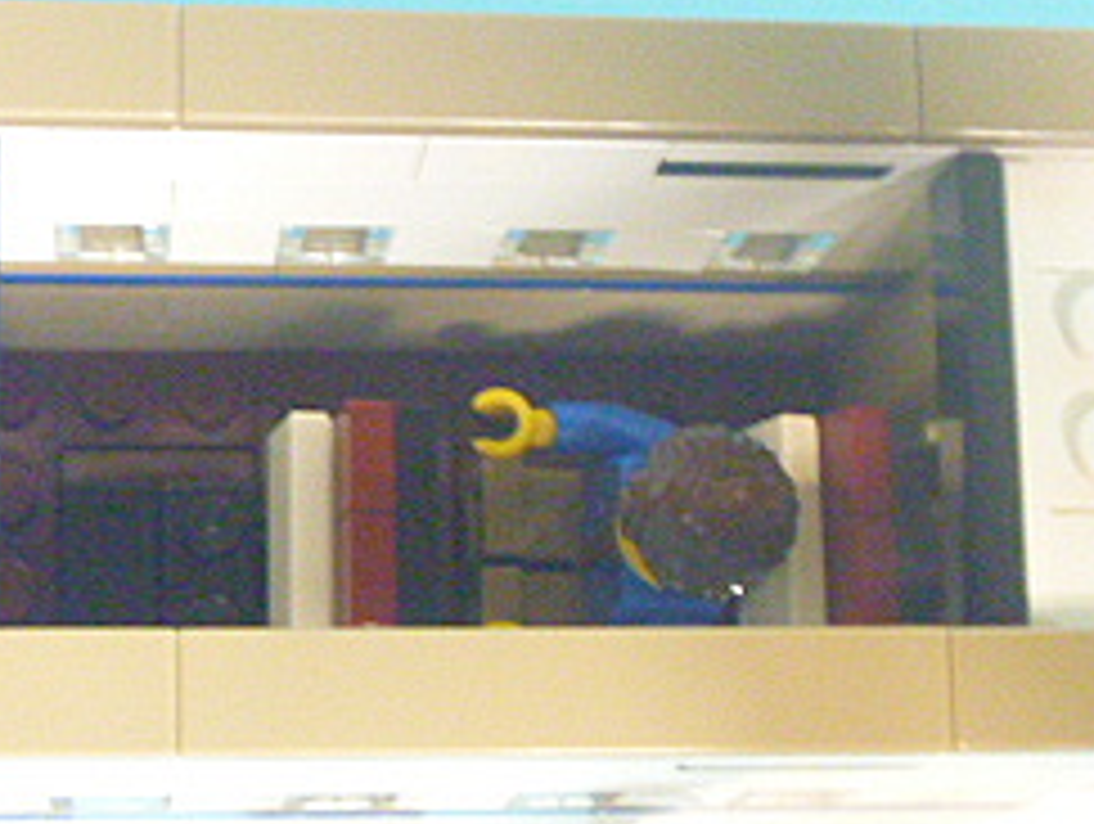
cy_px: 468
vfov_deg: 16.1
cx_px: 450
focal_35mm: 92
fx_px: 2912
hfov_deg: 21.3
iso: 800
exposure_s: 1/10
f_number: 3.5
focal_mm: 6.3
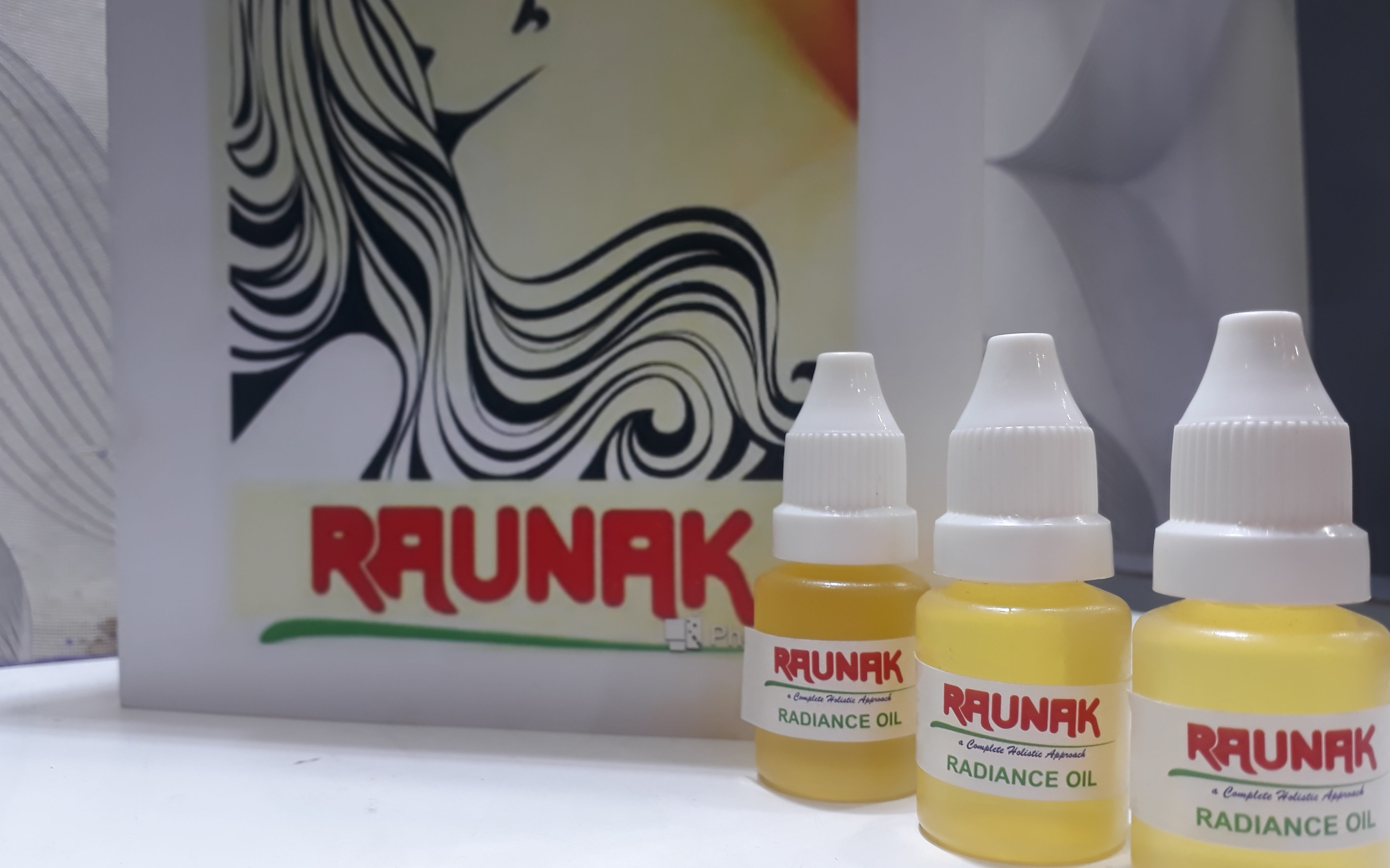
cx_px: 700
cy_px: 459
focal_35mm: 29
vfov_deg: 43.1
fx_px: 1099
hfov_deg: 64.6
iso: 80
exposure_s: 1/33
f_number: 1.9
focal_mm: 3.6
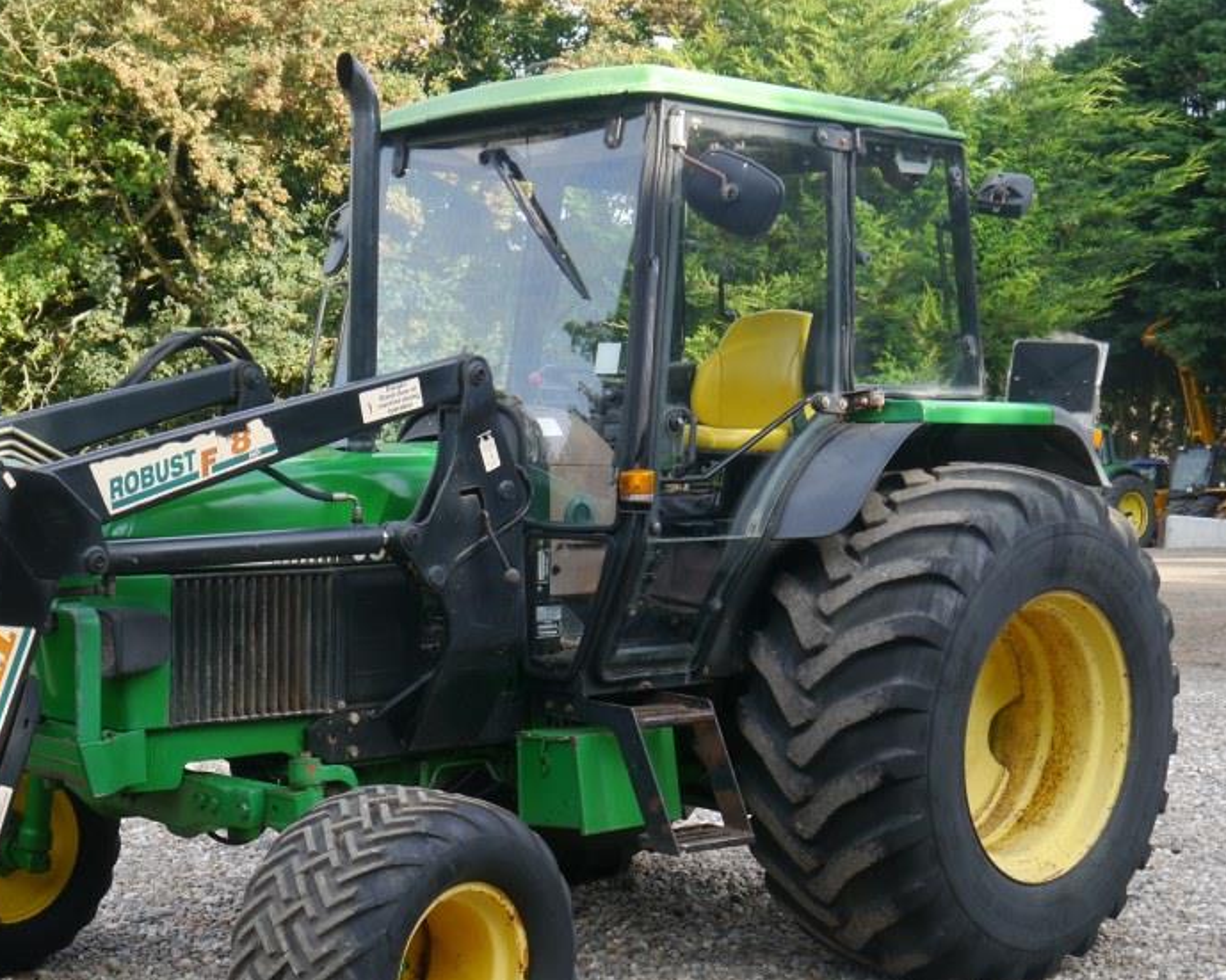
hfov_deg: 32.0
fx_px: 2104
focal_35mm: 58
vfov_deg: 26.1
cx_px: 343
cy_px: 651
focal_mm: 20
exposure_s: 1/160
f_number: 5
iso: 160
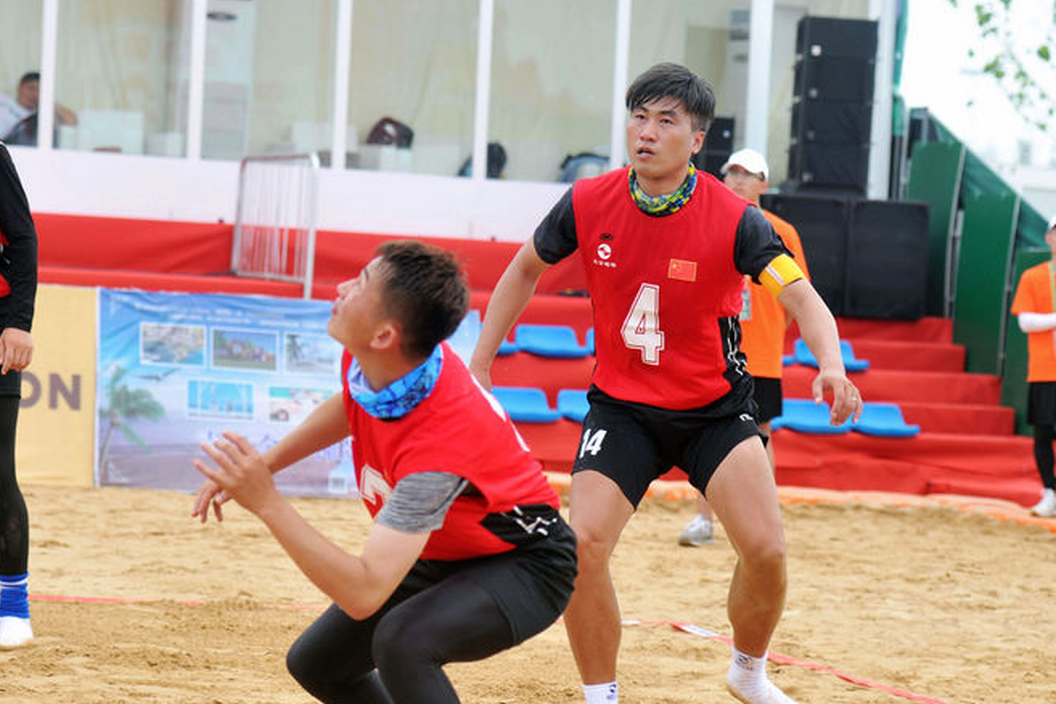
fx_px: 3578
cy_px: 346
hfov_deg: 16.8
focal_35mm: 122
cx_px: 460
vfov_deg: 11.2
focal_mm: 78
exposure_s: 1/1000
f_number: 3.2
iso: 200
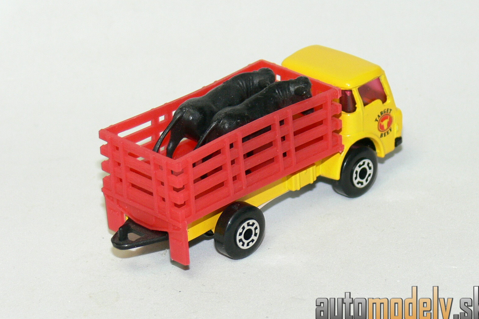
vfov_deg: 7.9
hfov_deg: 11.9
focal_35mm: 173
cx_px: 245
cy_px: 149
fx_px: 2302
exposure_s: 1/30
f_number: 3.2
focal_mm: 21.7
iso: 100
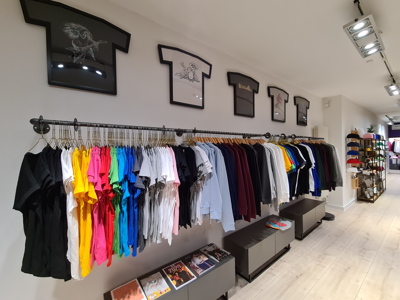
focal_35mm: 13
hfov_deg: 106.2
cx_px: 200
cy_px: 150
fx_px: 150
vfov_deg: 89.9
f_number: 2.2
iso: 320
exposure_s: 1/50
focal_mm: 2.2
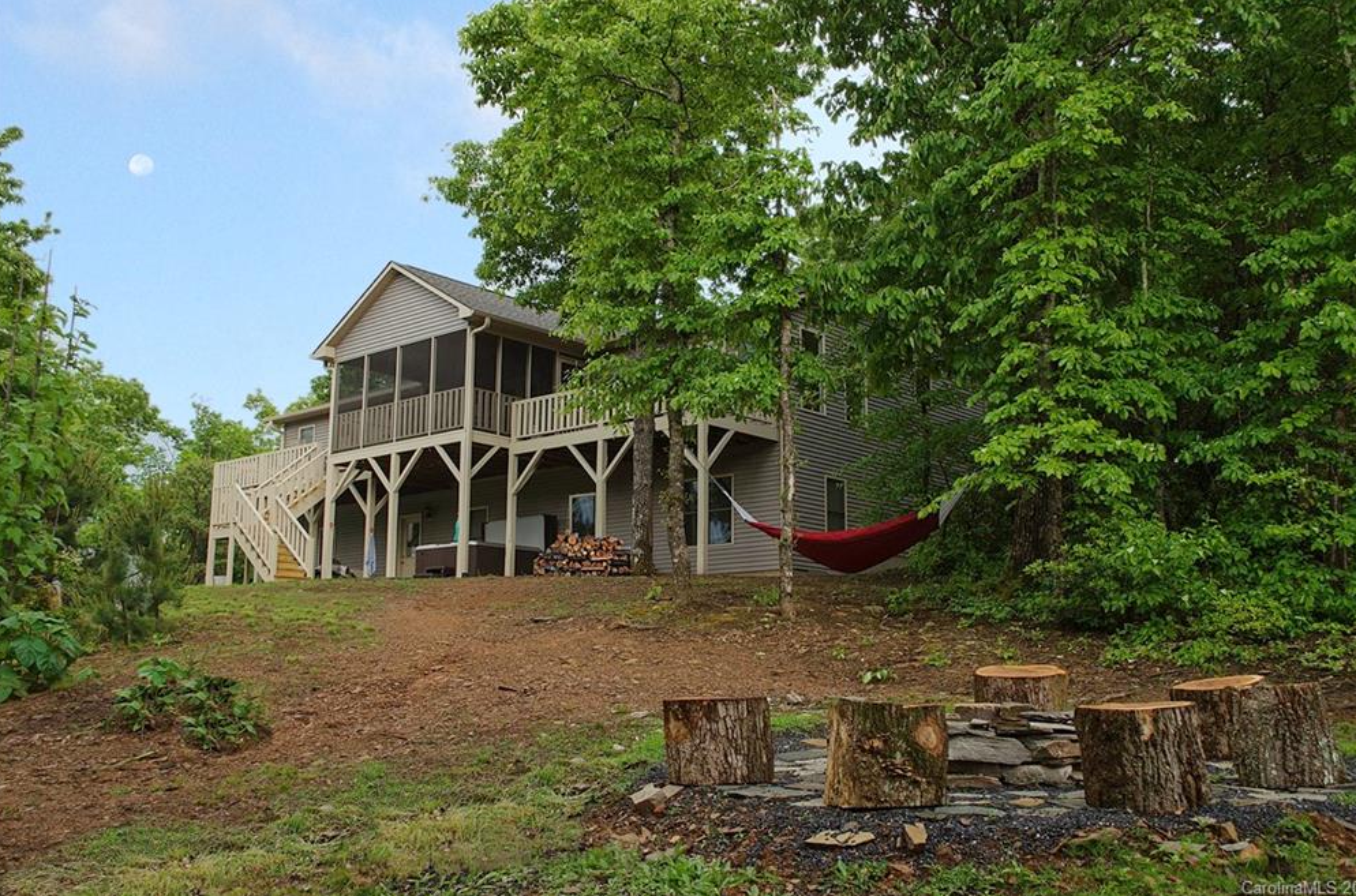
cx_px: 690
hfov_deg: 55.9
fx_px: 1277
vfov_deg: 38.7
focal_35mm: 34
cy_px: 438
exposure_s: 1/160
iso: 200
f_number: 6.3
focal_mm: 22
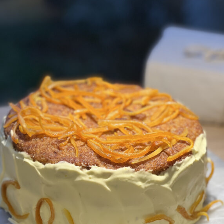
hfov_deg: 18.3
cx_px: 108
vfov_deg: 18.3
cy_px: 123
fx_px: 696
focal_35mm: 95
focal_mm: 9
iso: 125
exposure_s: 1/100
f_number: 2.8
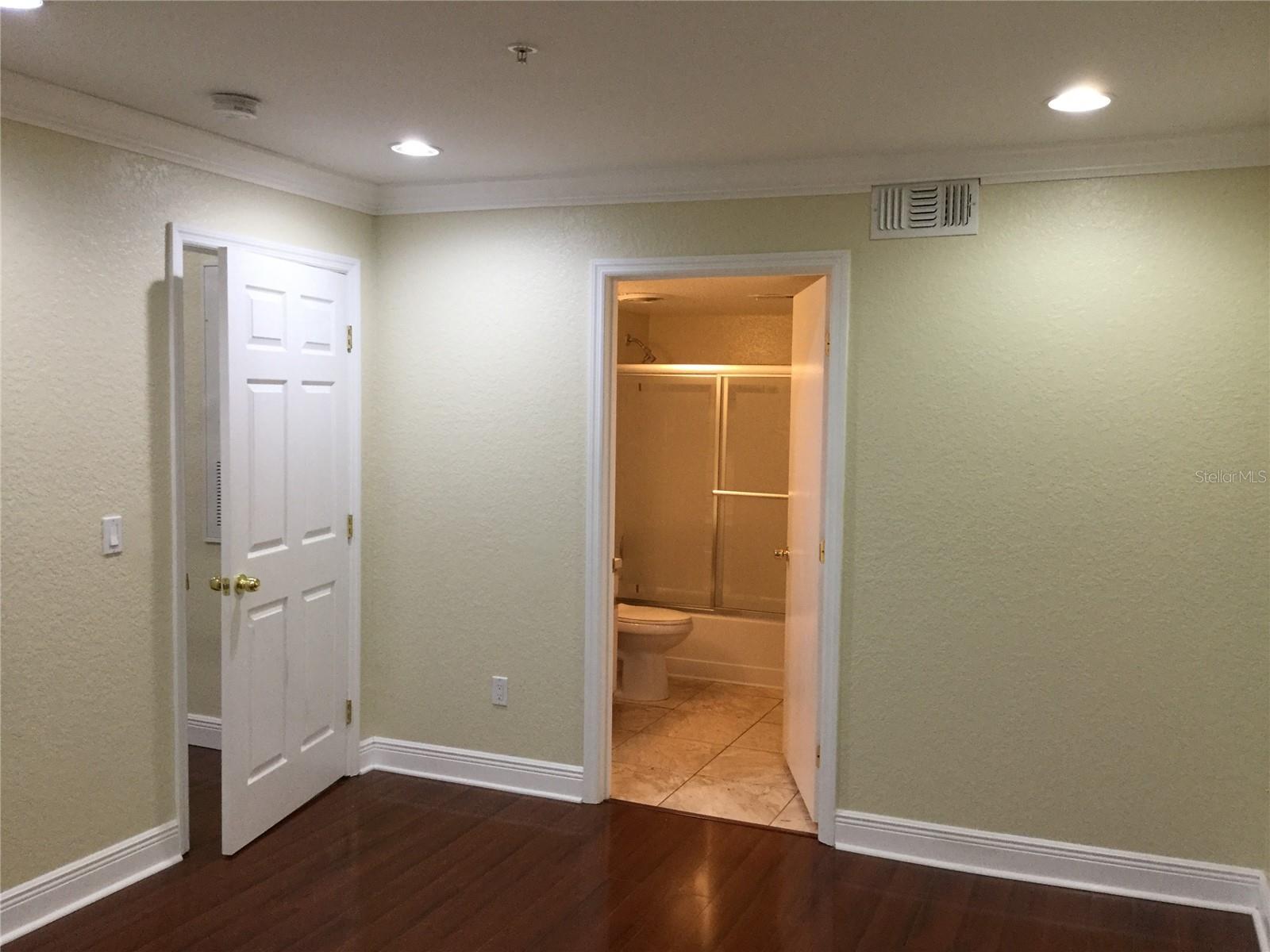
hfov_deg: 58.4
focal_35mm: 31
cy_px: 476
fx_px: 1137
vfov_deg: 45.4
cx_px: 635
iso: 100
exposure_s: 1/30
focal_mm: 3.3
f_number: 2.4
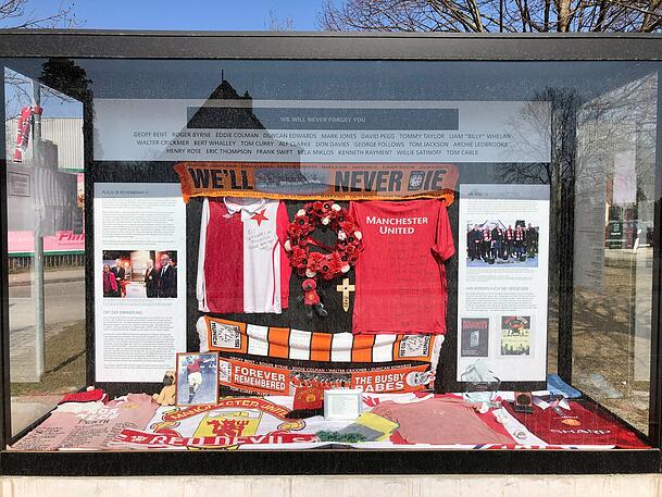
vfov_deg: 49.8
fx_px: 536
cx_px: 331
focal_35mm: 28
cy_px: 248
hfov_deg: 63.4
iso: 20
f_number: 1.8
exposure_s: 1/3205
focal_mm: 3.99
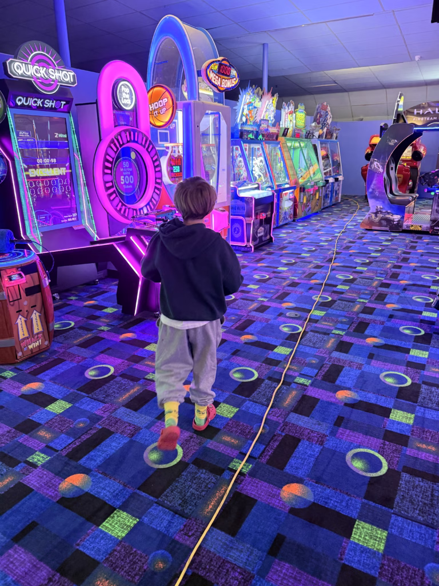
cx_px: 220
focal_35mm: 24
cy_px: 293
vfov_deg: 71.6
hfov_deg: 56.8
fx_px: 406
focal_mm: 6.76
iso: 250
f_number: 1.78
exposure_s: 1/60
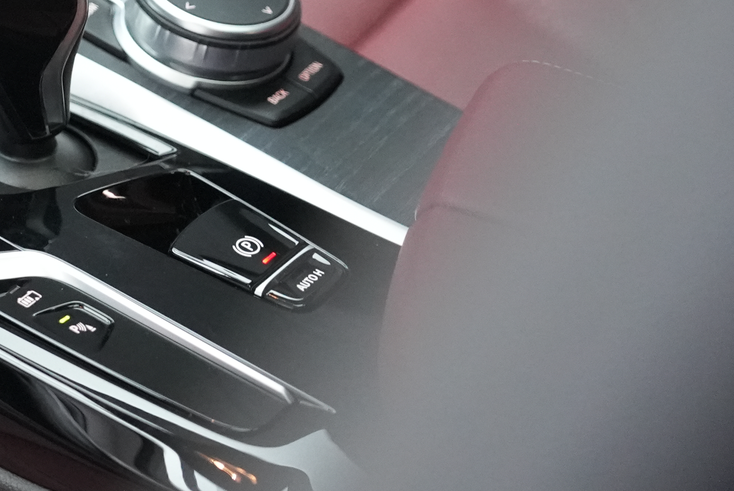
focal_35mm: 174
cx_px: 4
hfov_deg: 11.7
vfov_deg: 7.9
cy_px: -7
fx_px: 3550
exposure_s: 1/100
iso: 12800
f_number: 4
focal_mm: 82
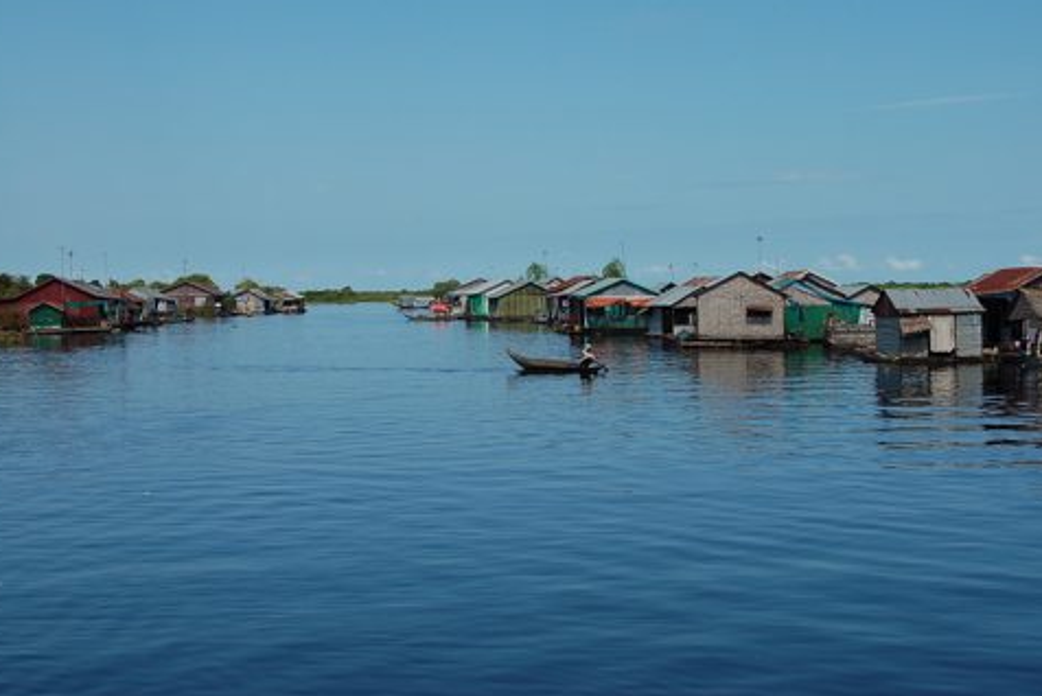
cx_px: 534
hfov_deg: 33.1
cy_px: 313
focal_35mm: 61
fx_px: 1754
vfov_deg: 22.4
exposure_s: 1/1000
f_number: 7.1
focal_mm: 35
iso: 200
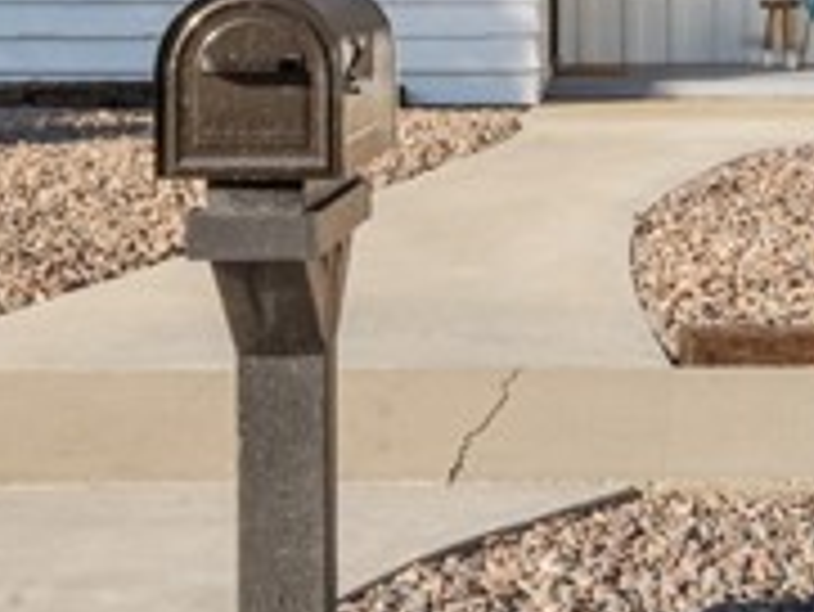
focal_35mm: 85
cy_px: -38
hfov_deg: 22.4
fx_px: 2000
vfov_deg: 16.9
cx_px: 738
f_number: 22
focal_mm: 17
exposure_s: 1/160
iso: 400
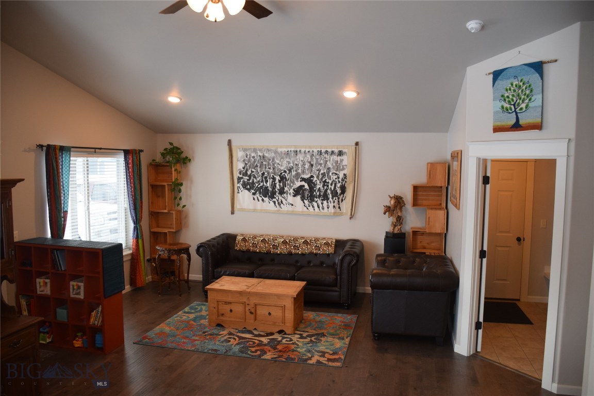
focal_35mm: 27
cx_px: 297
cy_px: 198
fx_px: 445
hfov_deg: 67.4
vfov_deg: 47.9
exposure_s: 1/60
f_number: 4
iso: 560
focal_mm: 18
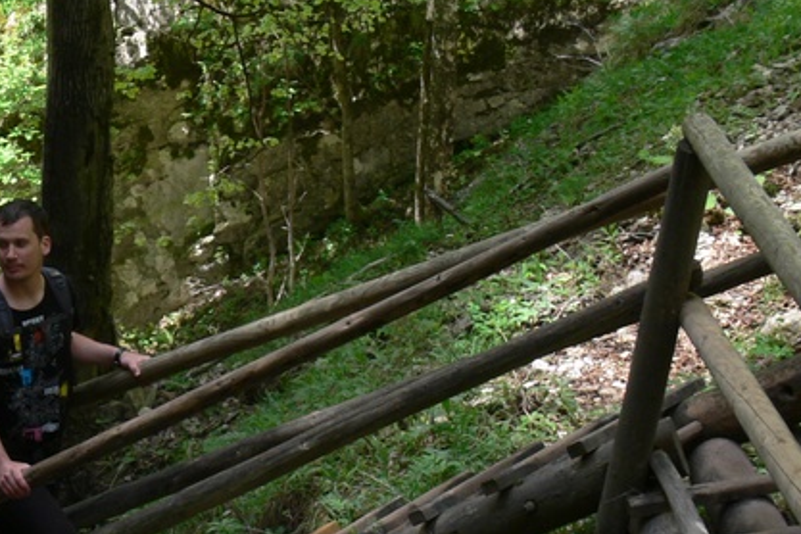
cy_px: 480
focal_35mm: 113
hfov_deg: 17.6
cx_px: -12
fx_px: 2514
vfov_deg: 12.0
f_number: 4.5
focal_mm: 9.5
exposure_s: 1/125
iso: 80
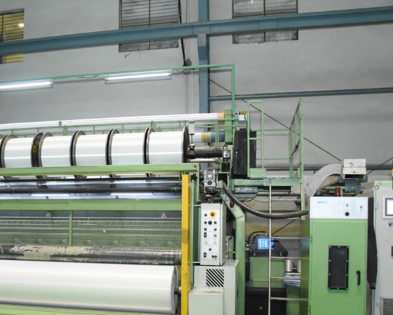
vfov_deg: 35.2
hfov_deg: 42.7
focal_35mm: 42
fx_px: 489
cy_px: 216
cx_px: 106
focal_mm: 18
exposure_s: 1/125
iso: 4000
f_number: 3.5
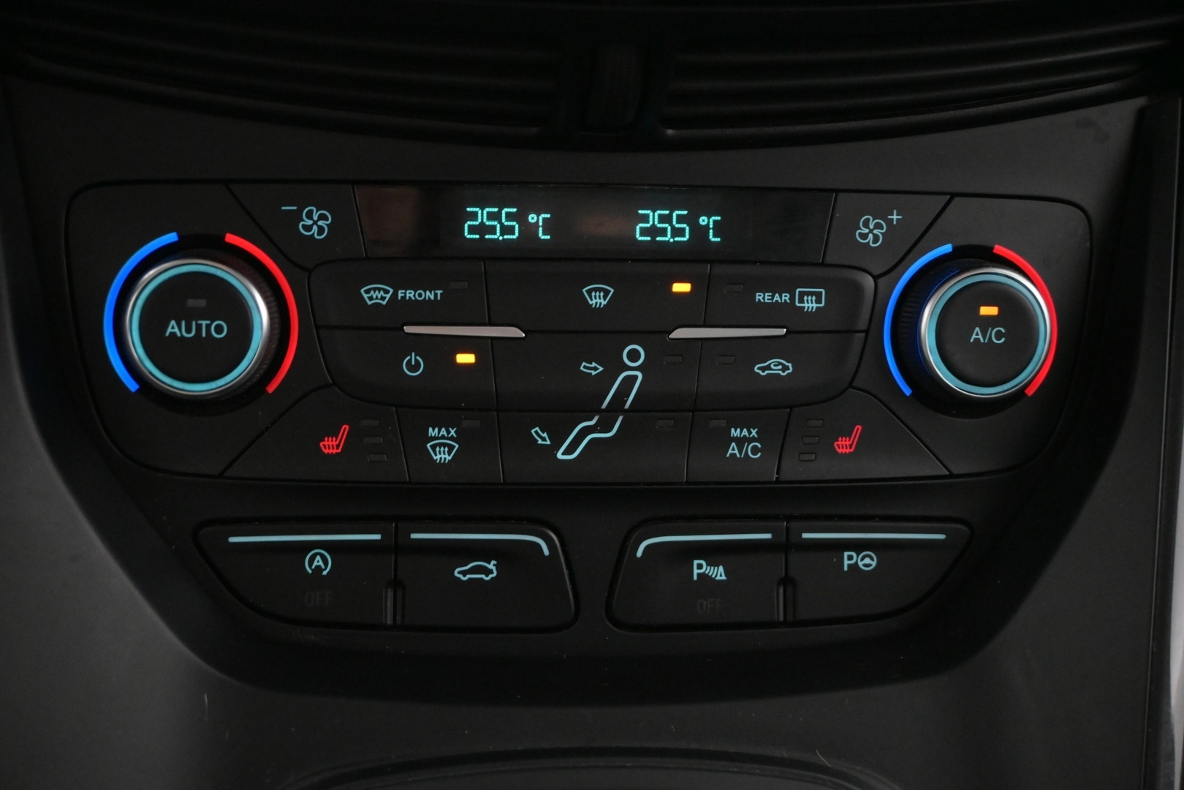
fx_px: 1554
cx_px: 592
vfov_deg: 28.5
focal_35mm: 47
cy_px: 395
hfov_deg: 41.7
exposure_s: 1/50
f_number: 5
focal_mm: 31.5
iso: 5600
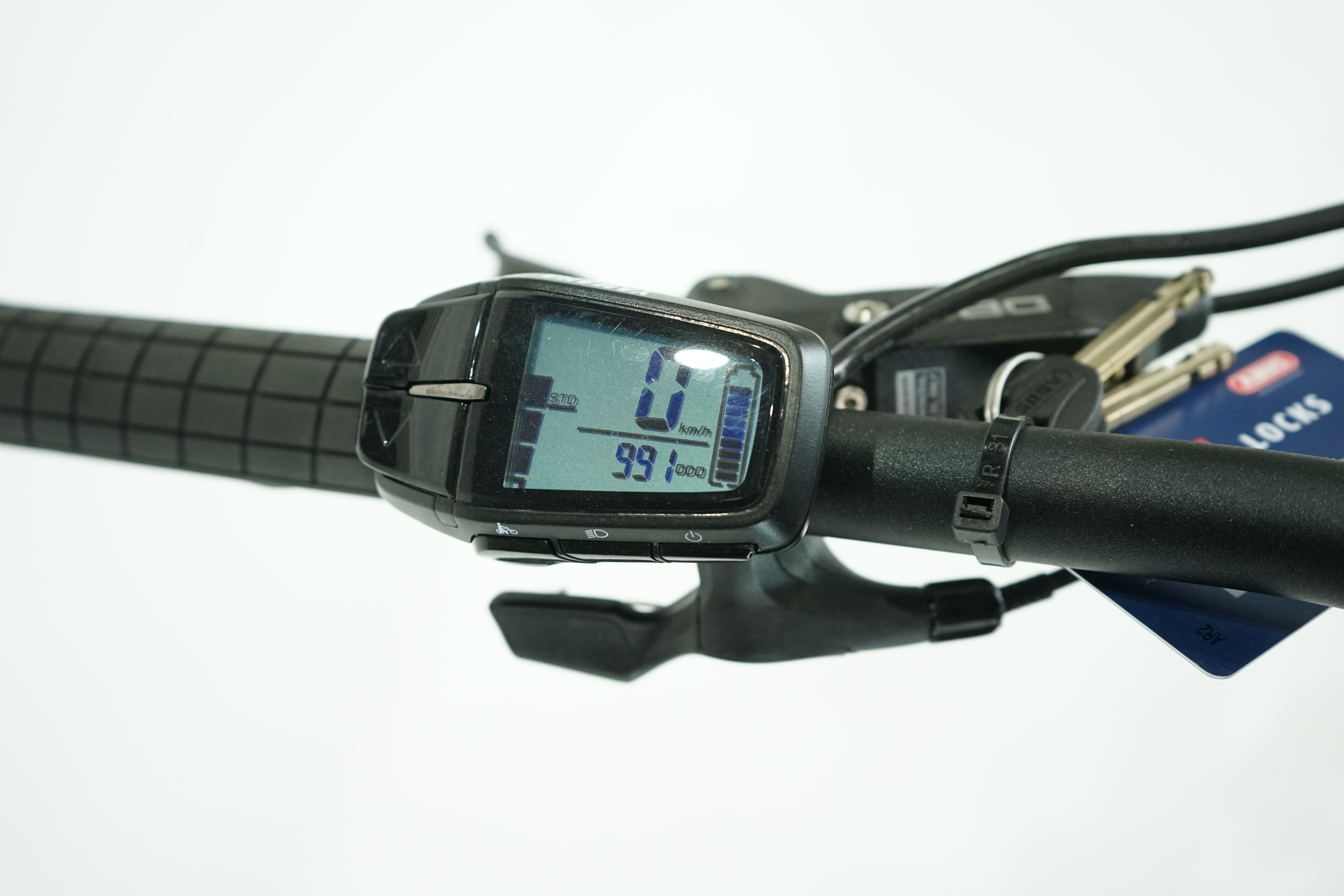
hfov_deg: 47.4
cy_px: 448
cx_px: 672
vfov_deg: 32.6
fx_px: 1531
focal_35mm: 41
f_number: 5
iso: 2500
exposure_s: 1/200
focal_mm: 41
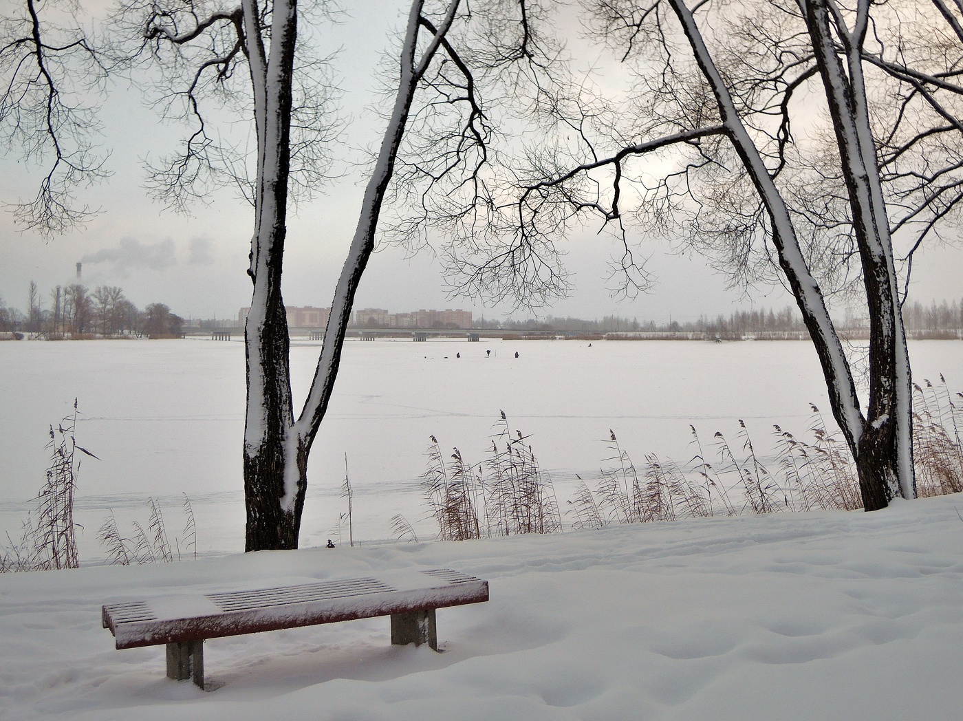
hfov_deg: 52.7
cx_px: 482
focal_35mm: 35
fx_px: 973
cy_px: 360
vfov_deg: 40.7
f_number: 3.2
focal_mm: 6.3
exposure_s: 1/500
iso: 100
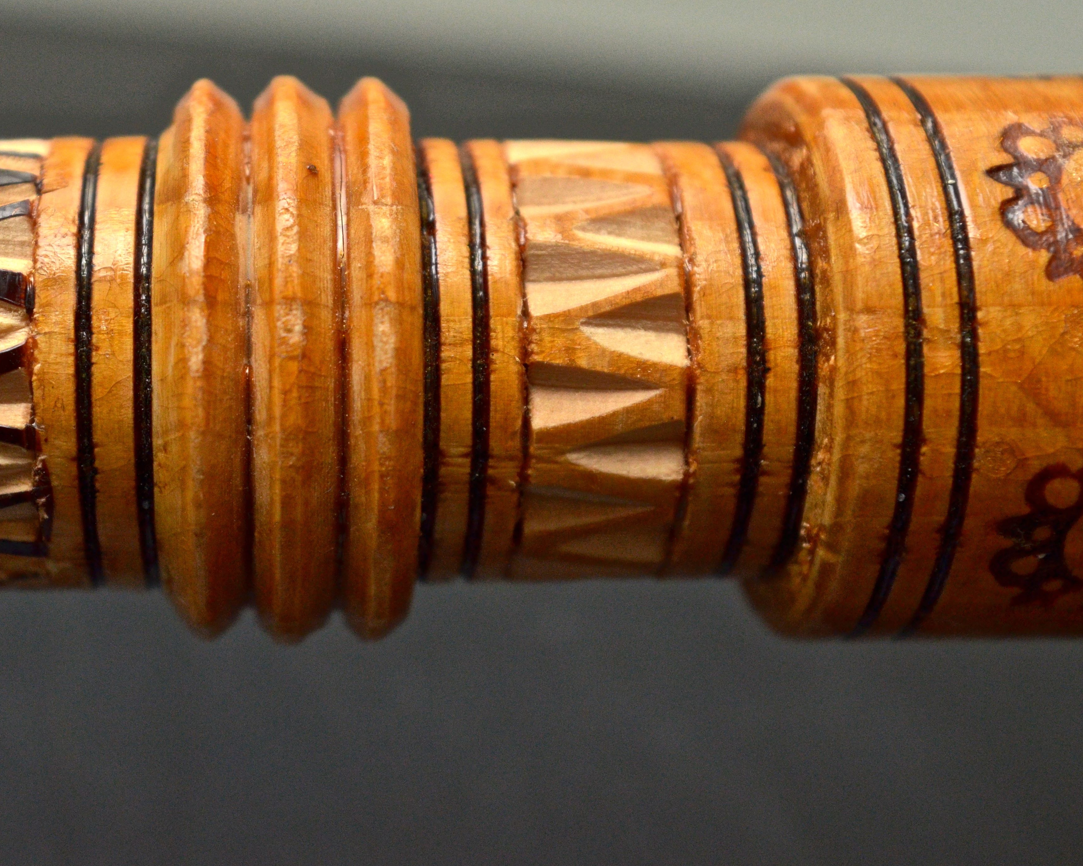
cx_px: 332
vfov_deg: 27.1
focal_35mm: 56
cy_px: 400
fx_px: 1795
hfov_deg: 33.2
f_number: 5.6
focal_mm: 28
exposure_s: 1/160
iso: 800
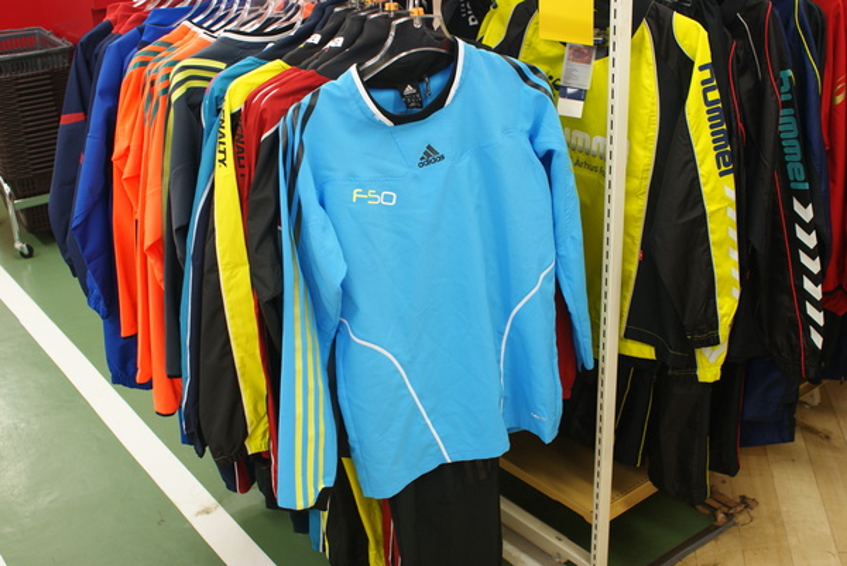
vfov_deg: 31.9
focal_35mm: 42
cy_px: 283
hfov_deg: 46.4
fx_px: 989
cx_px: 424
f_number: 5
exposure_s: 1/50
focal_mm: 28
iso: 250
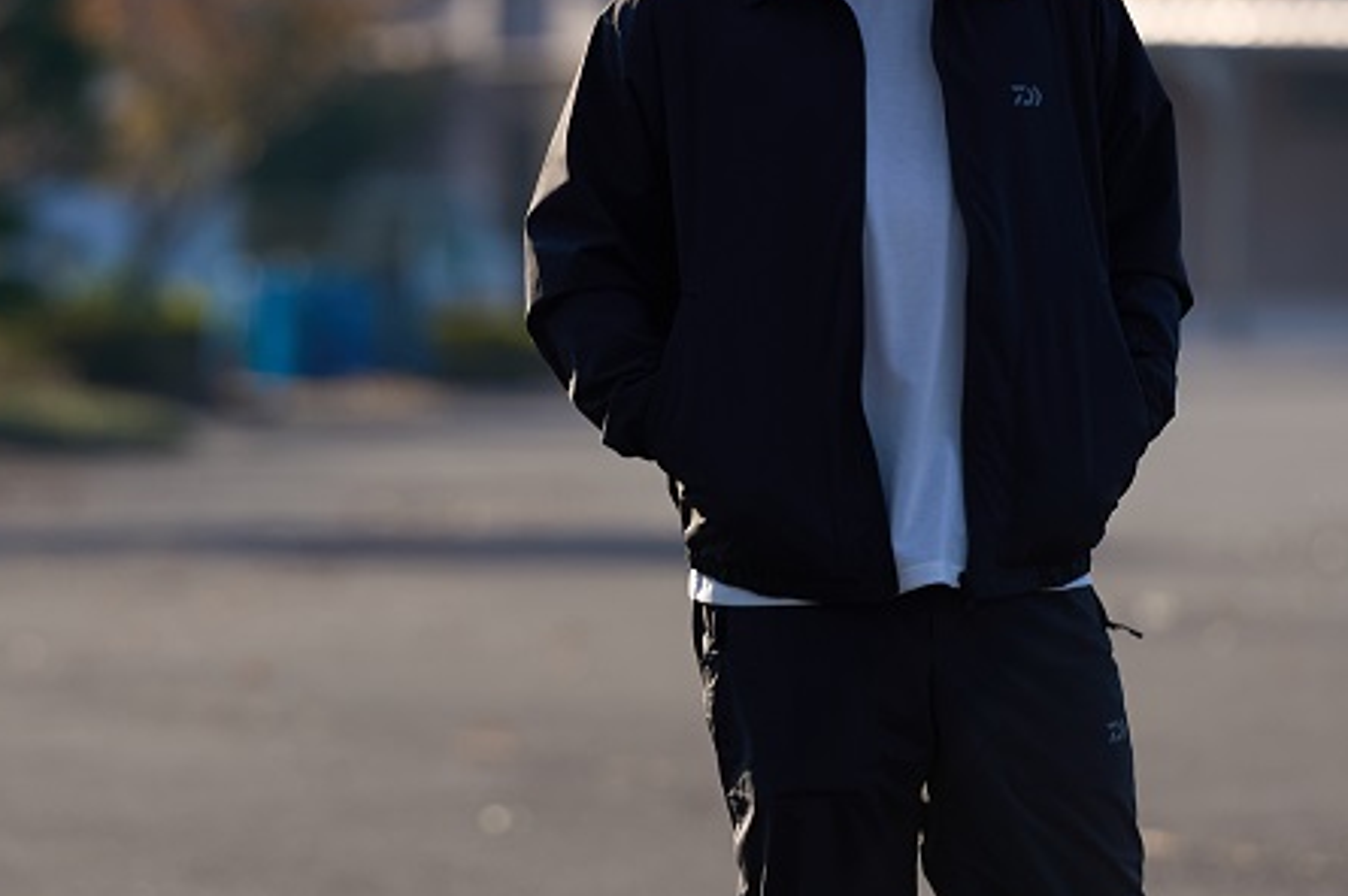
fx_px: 13470
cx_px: 539
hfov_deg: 5.7
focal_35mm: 360
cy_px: 381
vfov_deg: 3.8
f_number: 3.5
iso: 1250
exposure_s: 1/1500
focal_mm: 200
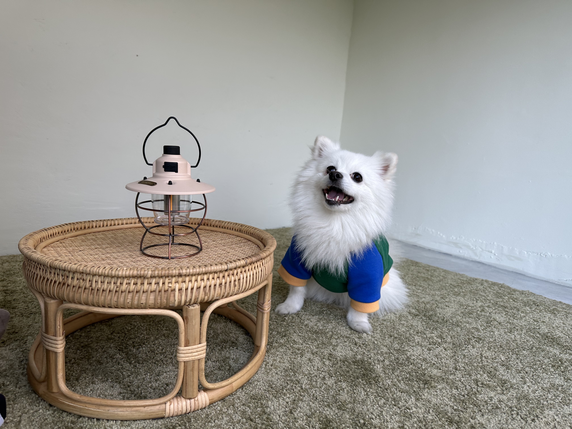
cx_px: 286
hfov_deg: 71.6
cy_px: 214
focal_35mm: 24
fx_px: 397
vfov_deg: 56.8
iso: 80
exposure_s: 1/120
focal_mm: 6.86
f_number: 1.78
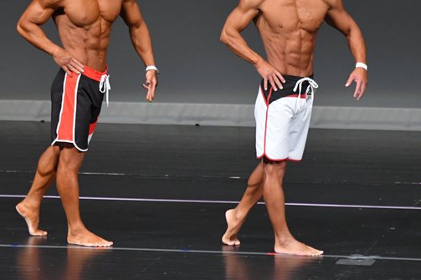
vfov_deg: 3.0
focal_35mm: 462
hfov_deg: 4.5
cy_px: 74
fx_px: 5401
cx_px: 99
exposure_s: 1/400
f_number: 5.6
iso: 4000
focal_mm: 200
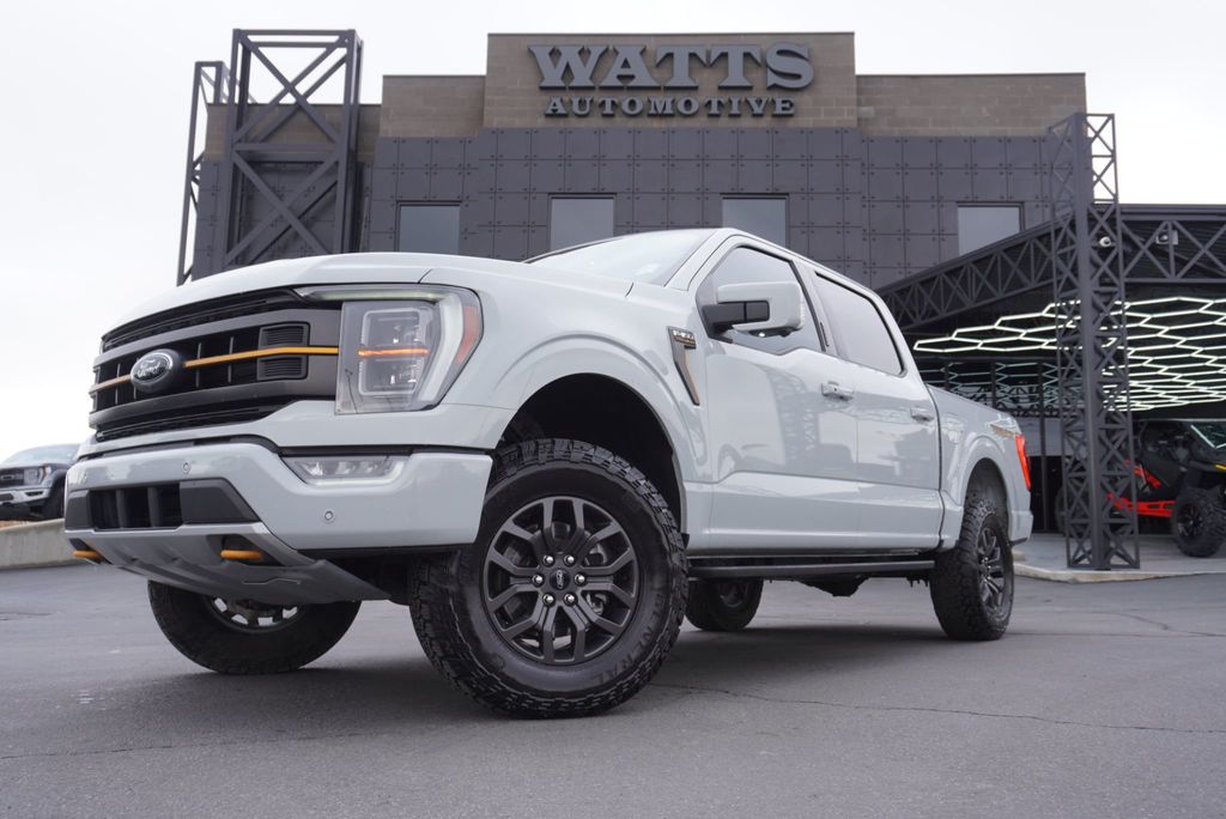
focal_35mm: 30
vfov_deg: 43.7
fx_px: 1022
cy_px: 410
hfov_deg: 61.9
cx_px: 613
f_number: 4.5
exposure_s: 1/100
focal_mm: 20
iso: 100
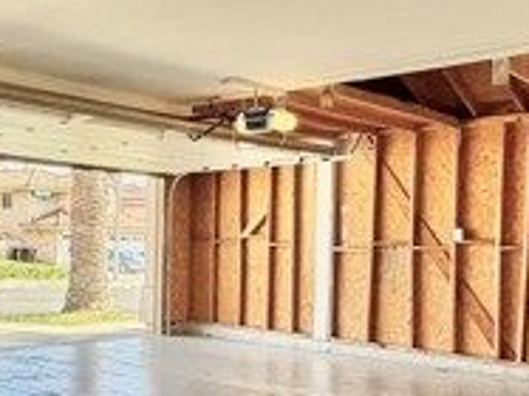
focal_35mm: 48
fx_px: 733
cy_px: 232
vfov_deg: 30.2
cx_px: 3
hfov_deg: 35.9
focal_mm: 2.22
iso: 50
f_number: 2.2
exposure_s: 1/163
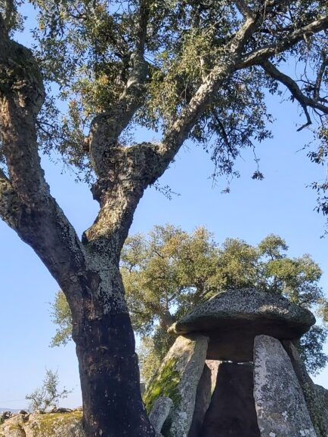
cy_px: 314
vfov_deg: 40.4
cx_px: 218
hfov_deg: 31.3
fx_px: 581
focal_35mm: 46
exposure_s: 1/1084
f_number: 1.7
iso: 64
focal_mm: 3.92
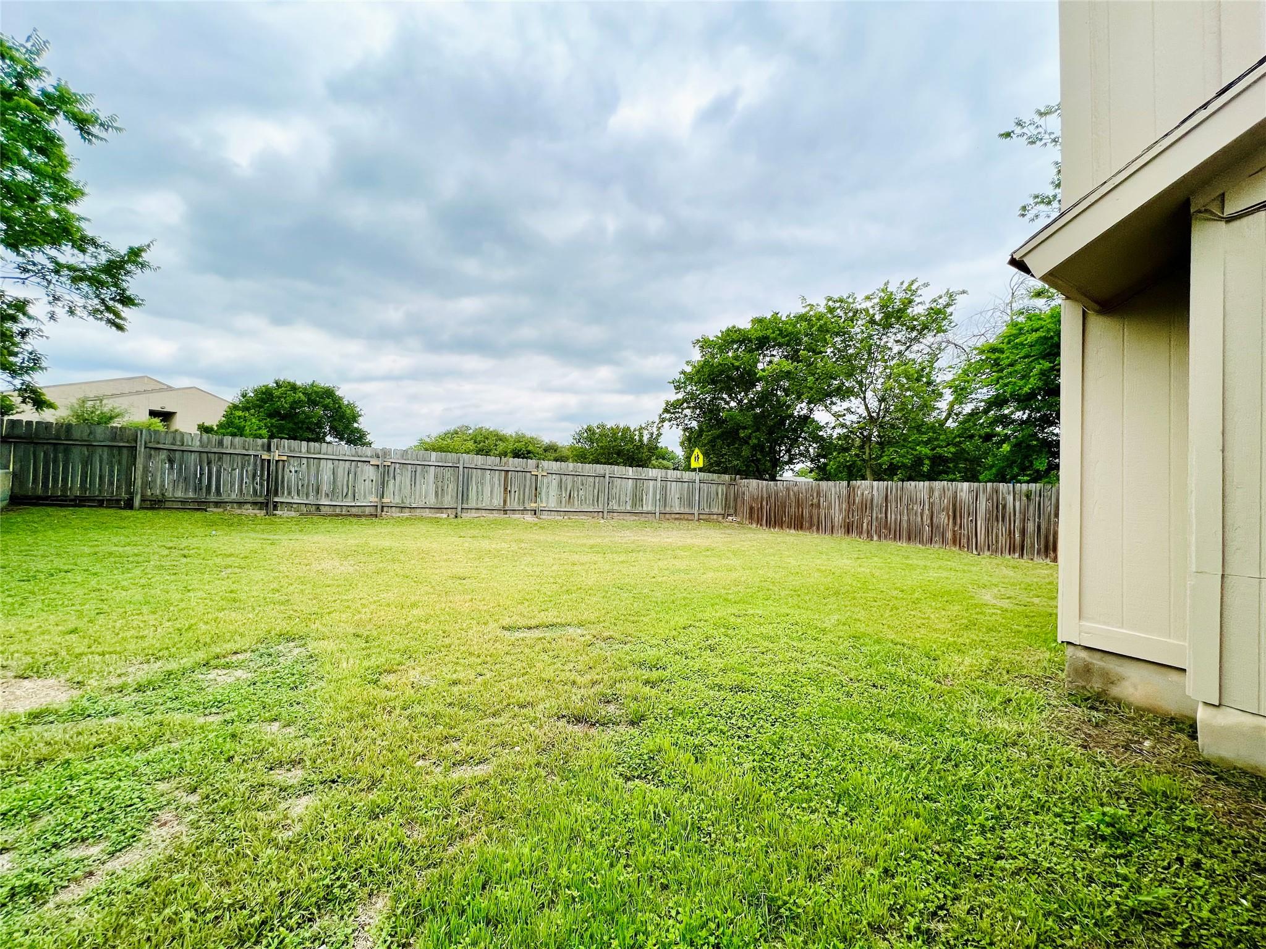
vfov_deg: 89.9
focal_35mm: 13
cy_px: 474
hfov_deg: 106.2
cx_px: 633
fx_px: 475
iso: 32
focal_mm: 1.57
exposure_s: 1/1468
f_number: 1.8
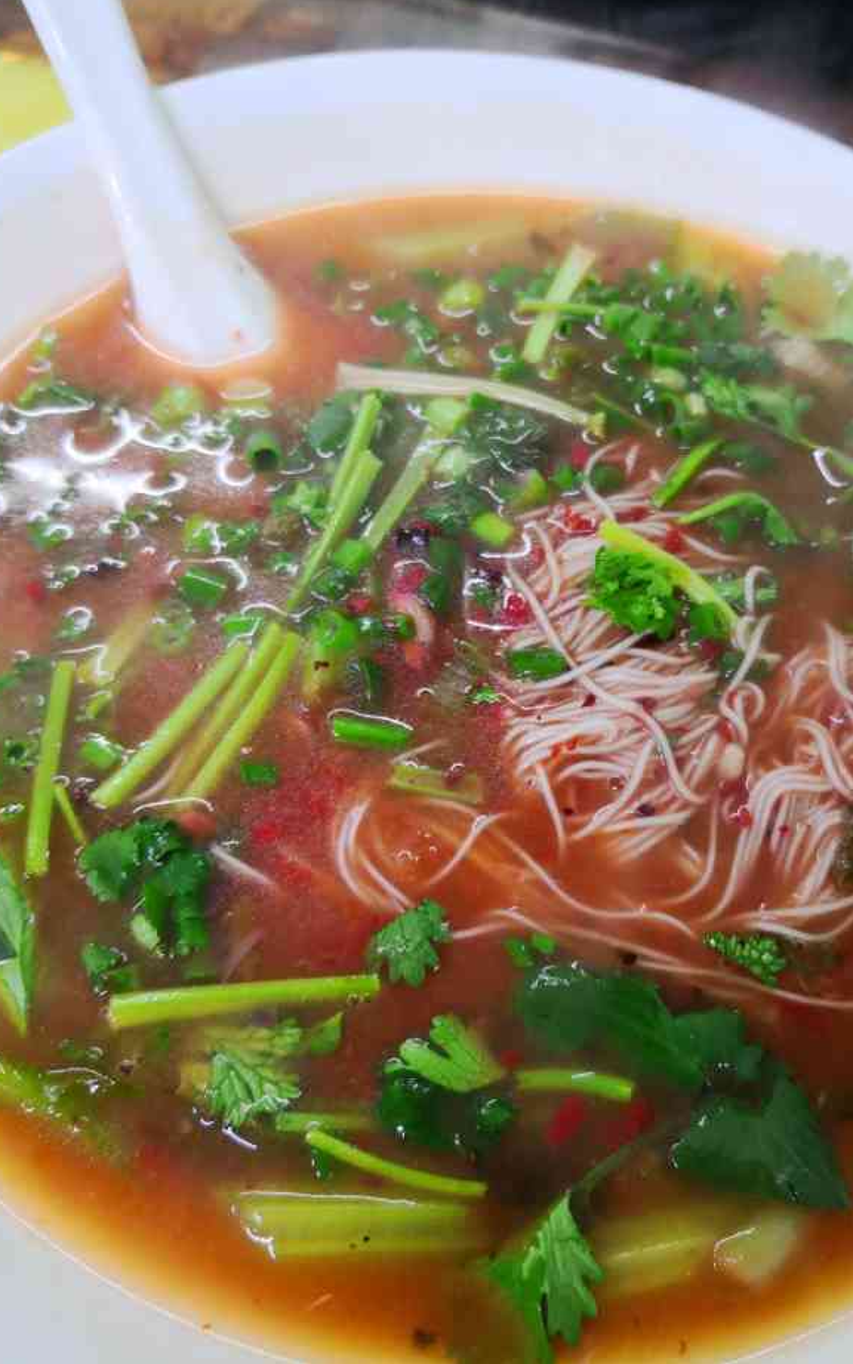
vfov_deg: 64.6
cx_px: 474
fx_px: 1078
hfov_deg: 43.1
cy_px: 675
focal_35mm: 29
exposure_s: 1/33.3
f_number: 1.6
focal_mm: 3.95
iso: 200
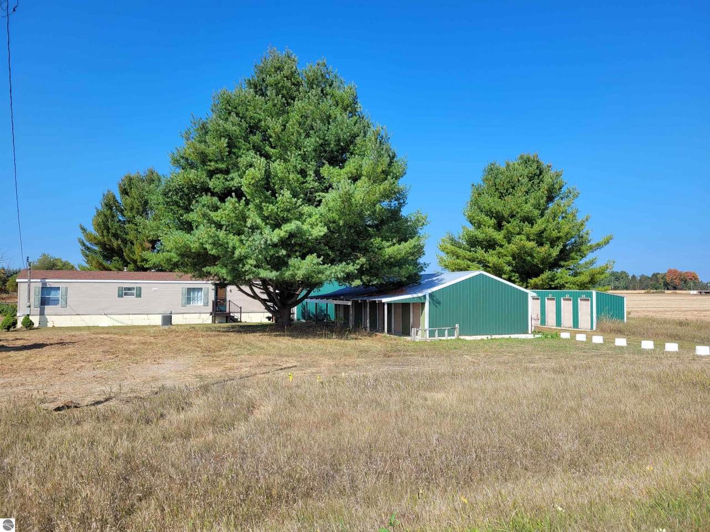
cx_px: 355
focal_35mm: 26
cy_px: 266
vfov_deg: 53.1
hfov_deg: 67.3
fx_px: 533
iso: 40
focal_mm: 5.4
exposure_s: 1/1925
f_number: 1.8
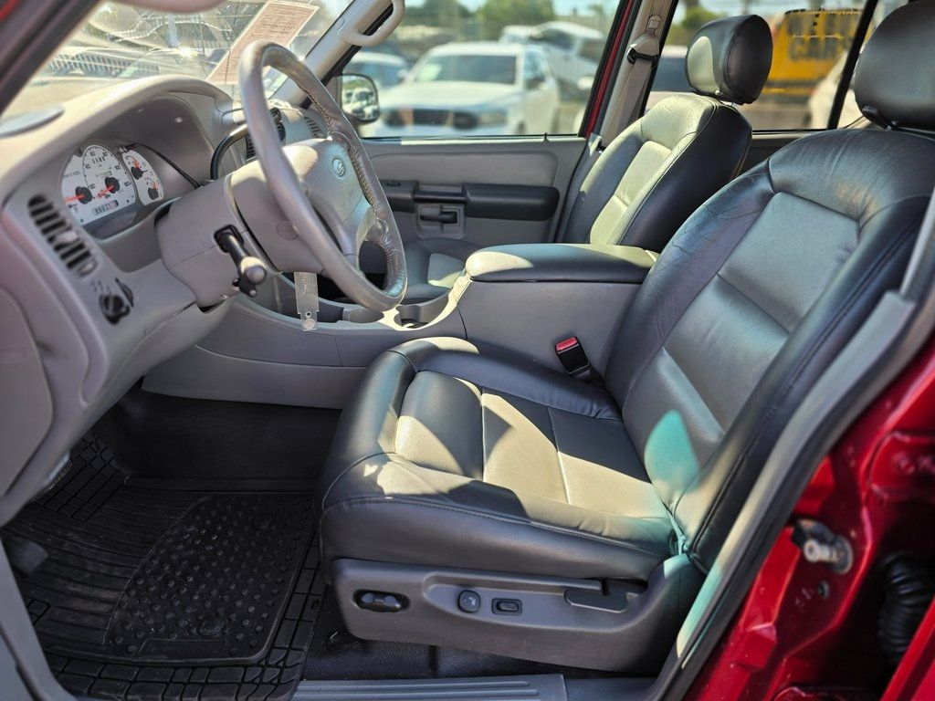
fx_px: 621
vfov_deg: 58.9
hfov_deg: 73.9
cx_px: 468
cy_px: 350
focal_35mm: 23
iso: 64
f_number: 1.7
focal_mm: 6.3
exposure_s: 1/359
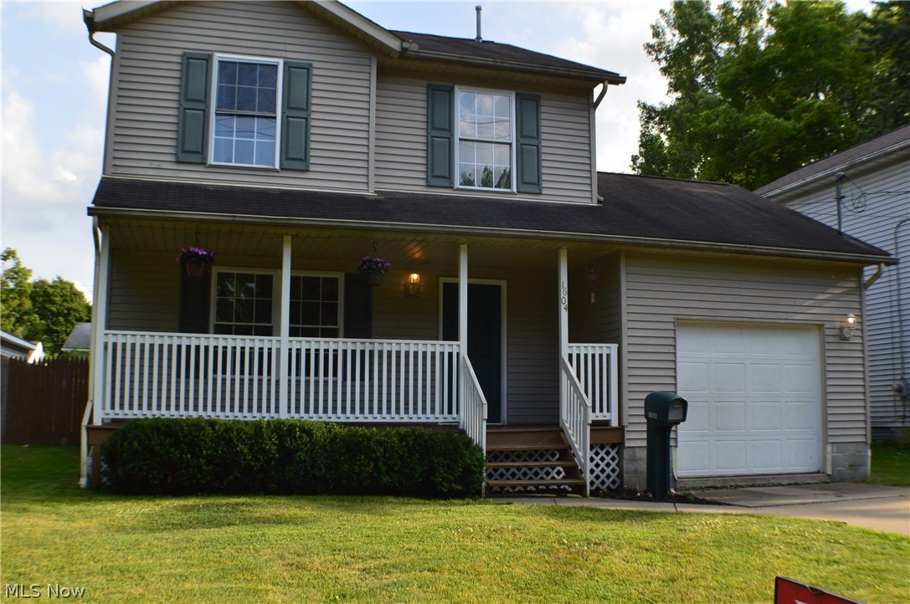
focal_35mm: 48
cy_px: 302
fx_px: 1212
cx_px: 455
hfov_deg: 41.2
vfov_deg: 28.0
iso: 400
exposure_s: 1/250
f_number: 10
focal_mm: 32
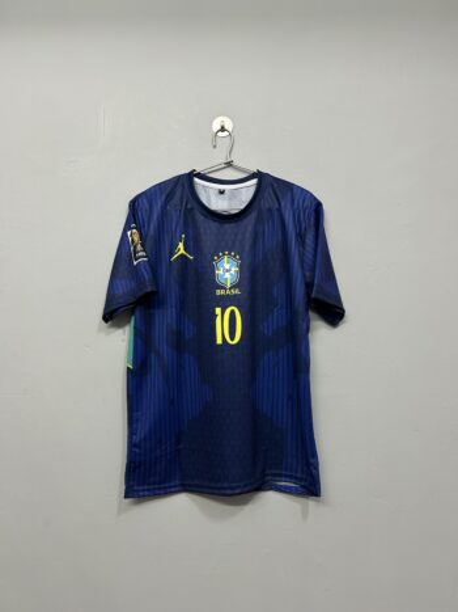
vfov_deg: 67.3
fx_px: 459
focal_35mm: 26
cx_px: 229
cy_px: 306
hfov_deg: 53.0
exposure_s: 1/50
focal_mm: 5.7
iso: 160
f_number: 1.5
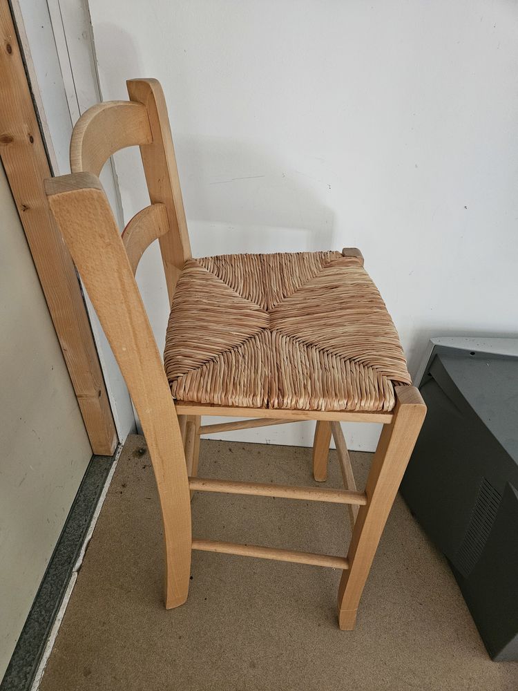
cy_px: 346
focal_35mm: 23
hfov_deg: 58.9
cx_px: 259
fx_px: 459
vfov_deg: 73.9
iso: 640
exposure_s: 1/50
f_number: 1.8
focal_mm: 5.4
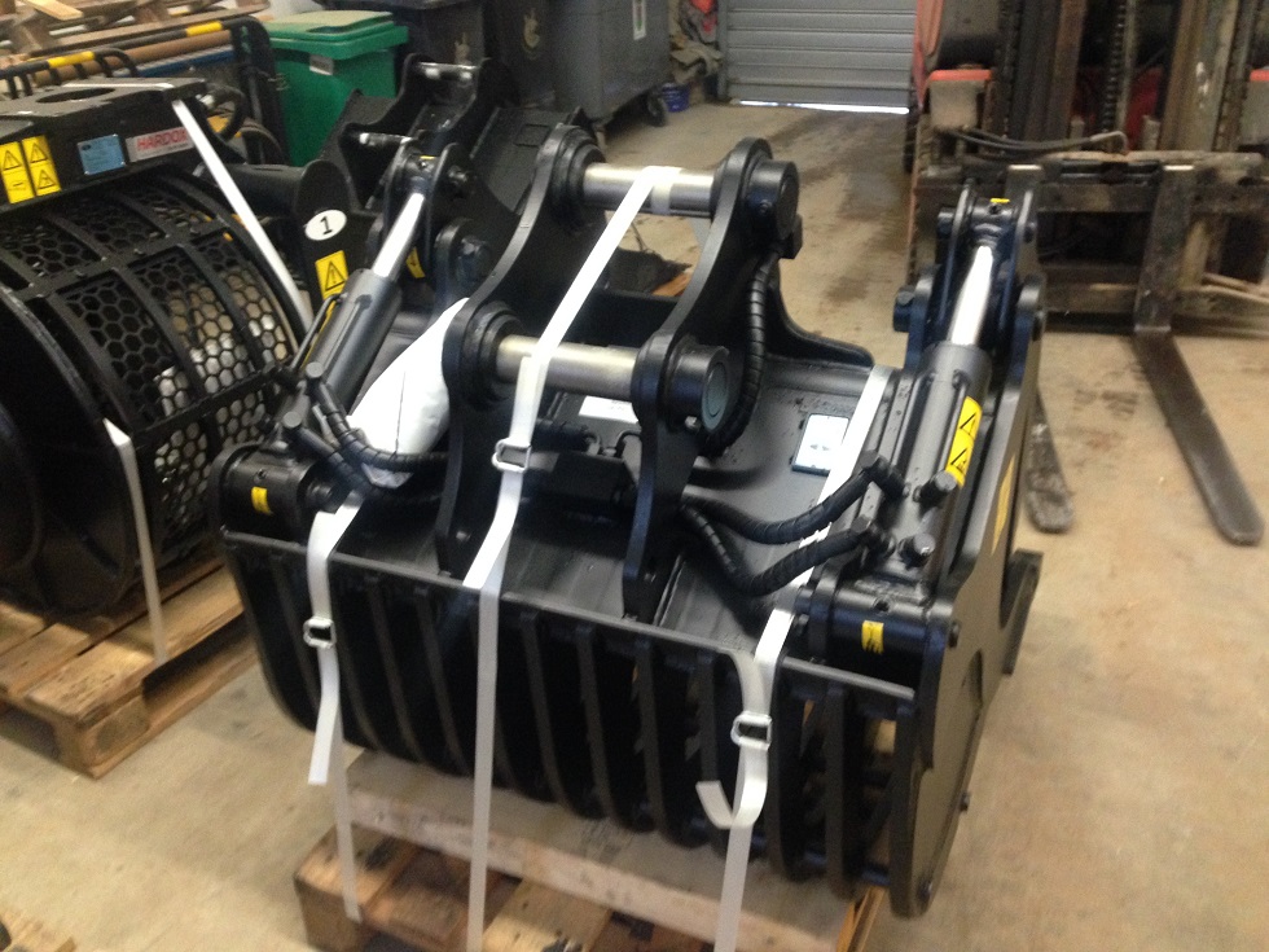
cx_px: 634
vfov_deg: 42.9
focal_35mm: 33
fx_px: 1210
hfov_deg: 55.4
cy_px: 476
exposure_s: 1/20
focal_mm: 4.12
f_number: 2.4
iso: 400
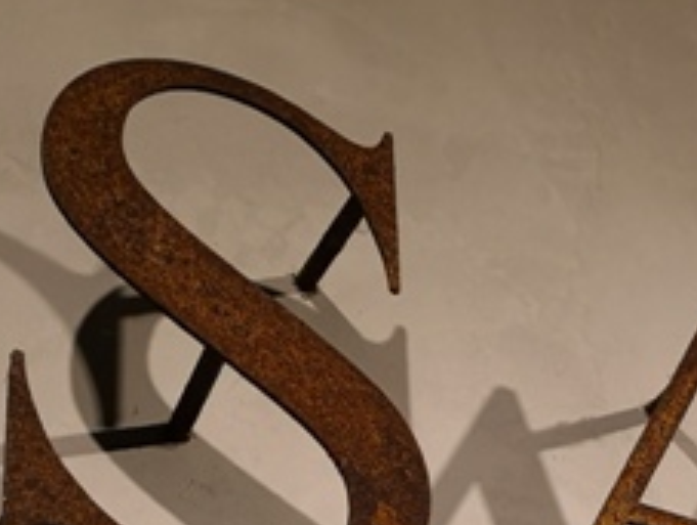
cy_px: 734
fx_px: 1916
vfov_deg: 14.7
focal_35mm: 95
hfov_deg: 19.6
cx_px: 786
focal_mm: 3.95
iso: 125
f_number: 1.8
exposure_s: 1/50
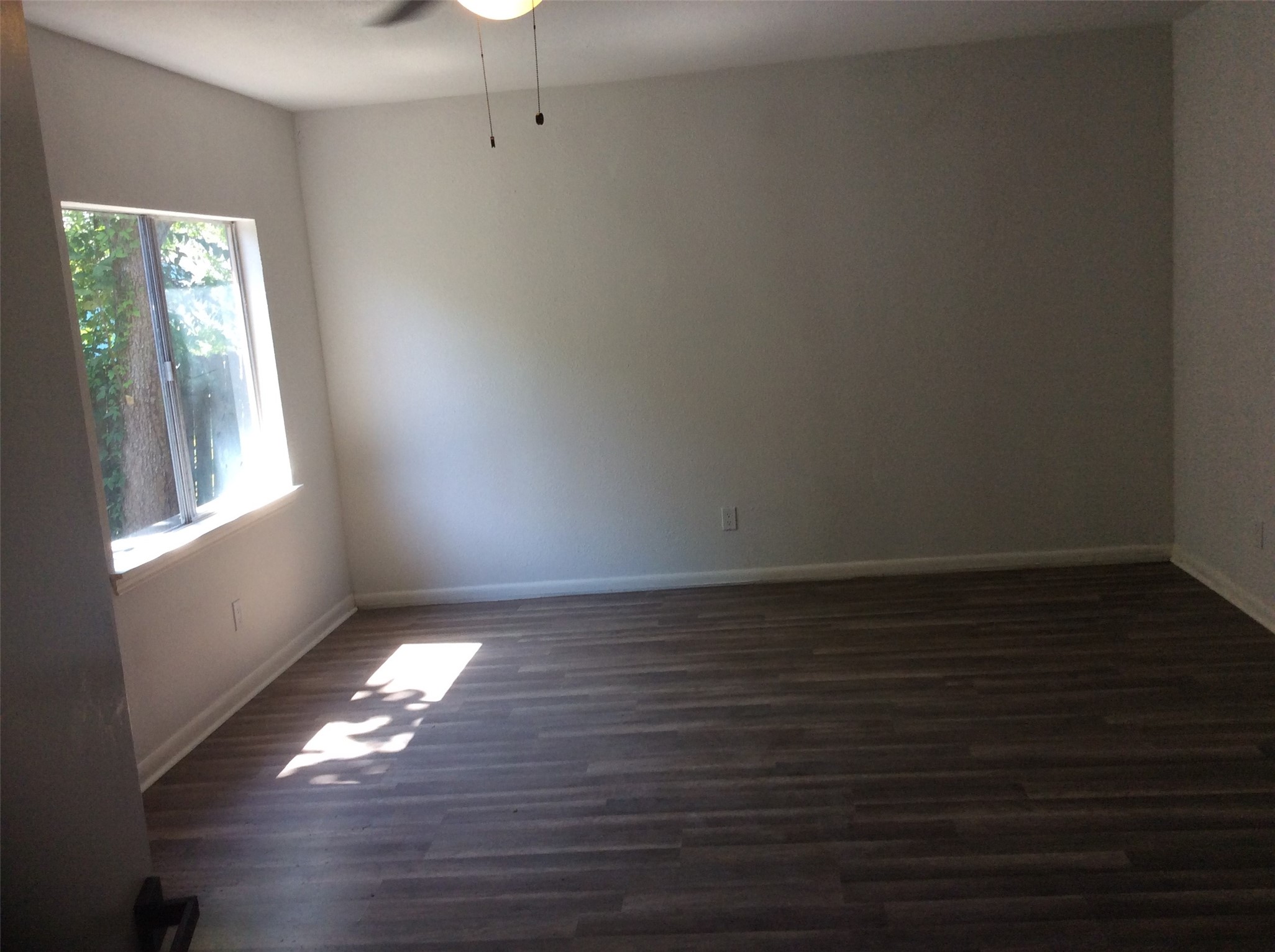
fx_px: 1177
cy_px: 476
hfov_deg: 56.9
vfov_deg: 44.0
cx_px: 638
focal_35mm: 32
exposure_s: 1/120
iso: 64
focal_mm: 3.3
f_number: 2.4
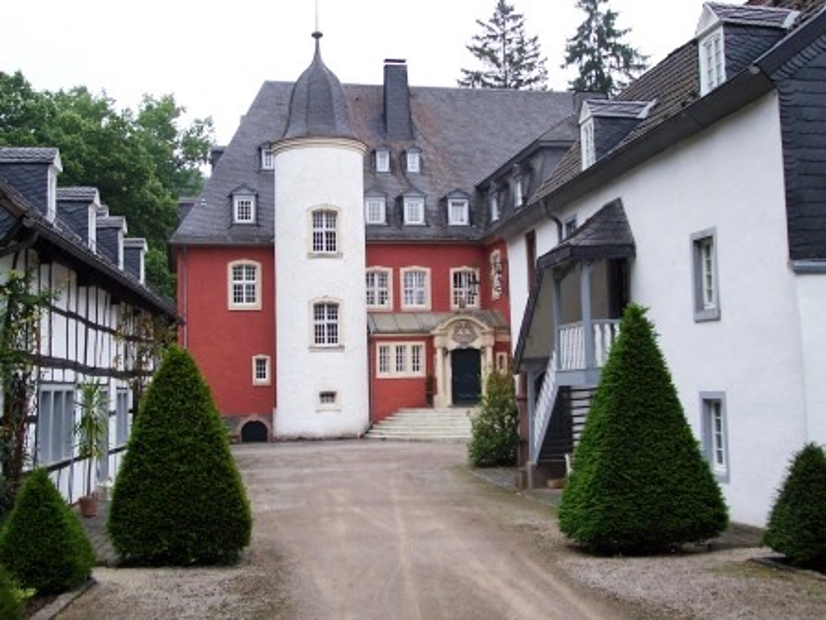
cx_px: 413
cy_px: 310
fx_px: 1002
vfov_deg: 34.3
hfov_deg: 44.8
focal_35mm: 42
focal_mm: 7
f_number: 3
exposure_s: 1/350
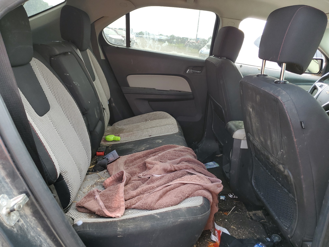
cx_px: 164
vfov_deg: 53.1
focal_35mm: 26
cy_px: 124
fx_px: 247
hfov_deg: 67.3
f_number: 1.5
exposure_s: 1/182
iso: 50
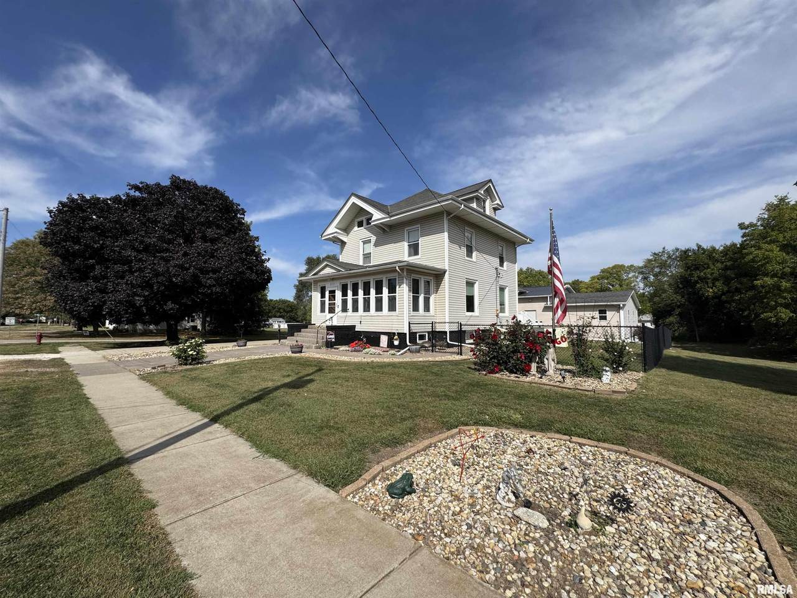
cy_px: 299
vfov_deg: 85.7
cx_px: 398
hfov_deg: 102.1
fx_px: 322
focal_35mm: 14
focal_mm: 2.22
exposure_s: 1/3390
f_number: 2.2
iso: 50
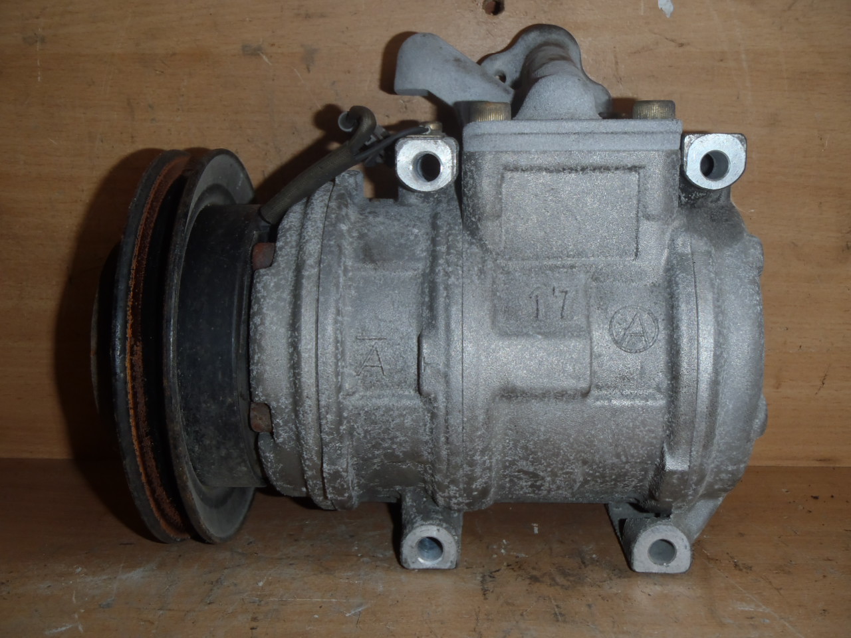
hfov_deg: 49.0
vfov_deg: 37.7
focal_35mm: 38
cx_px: 426
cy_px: 319
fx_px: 934
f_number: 4.6
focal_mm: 6.83
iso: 100
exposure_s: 1/40
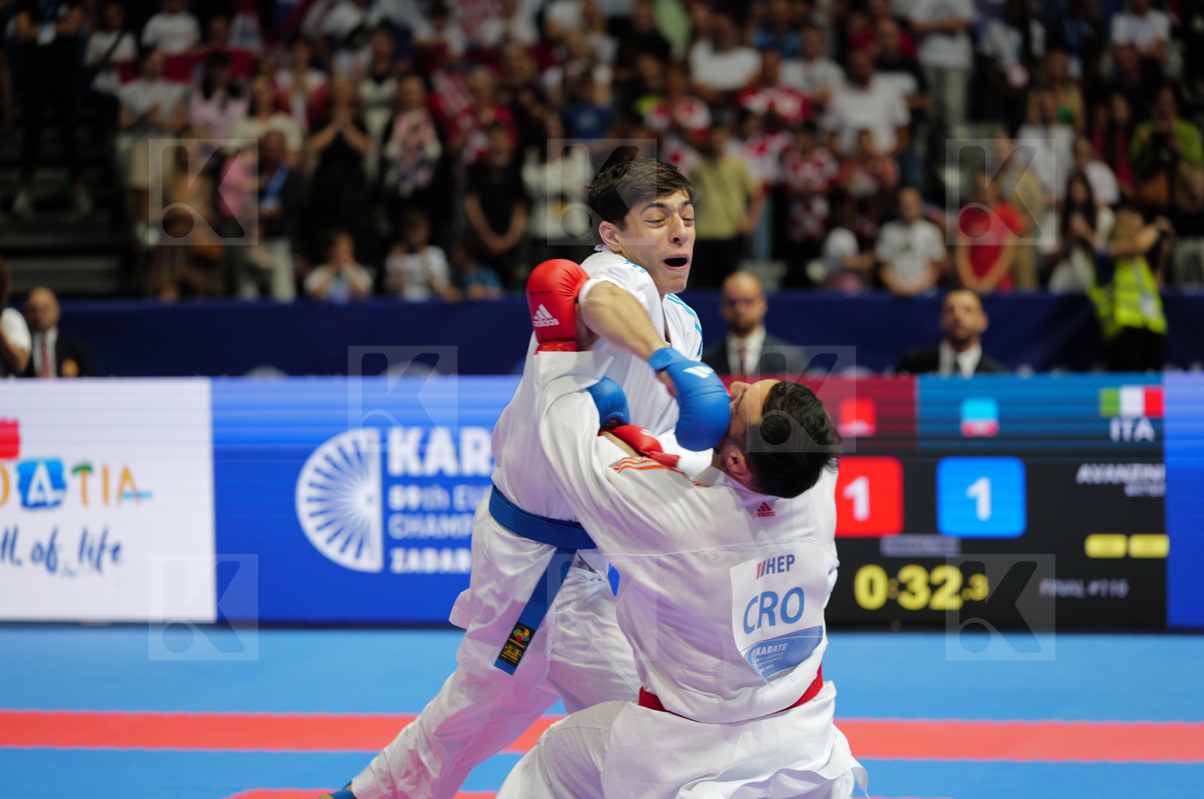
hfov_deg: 15.6
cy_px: 400
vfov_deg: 10.4
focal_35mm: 132
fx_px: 4407
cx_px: 602
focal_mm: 132
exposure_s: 1/1000
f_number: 2.8
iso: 2000
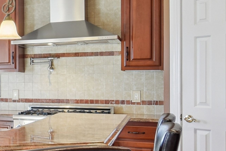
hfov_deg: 23.7
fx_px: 433
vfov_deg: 19.7
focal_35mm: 69
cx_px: -105
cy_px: 84
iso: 500
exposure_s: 1/10
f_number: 8
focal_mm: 10
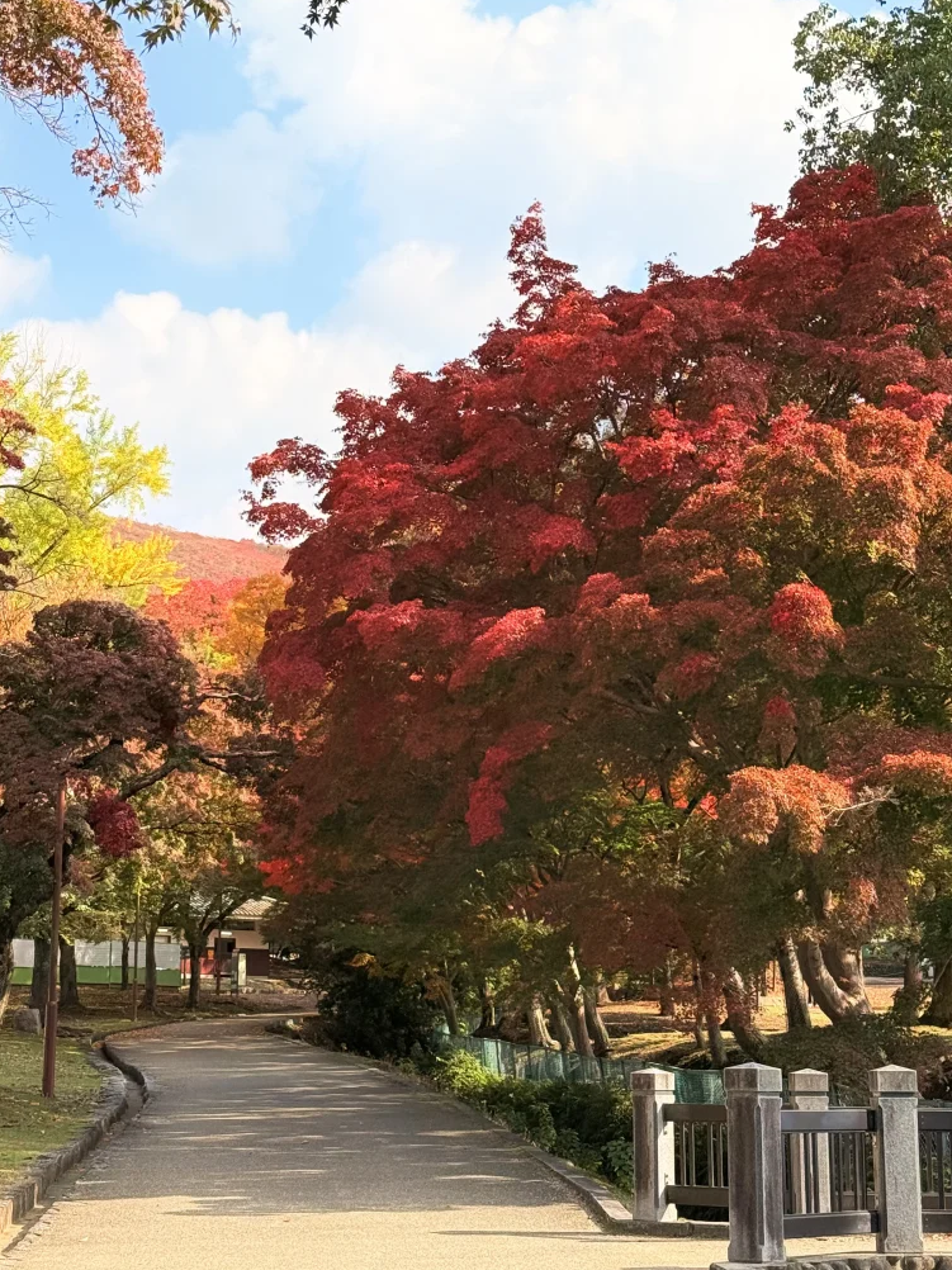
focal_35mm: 69
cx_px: 501
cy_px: 530
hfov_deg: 21.3
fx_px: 2531
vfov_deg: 28.1
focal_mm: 6.76
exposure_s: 1/3378
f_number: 1.78
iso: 64
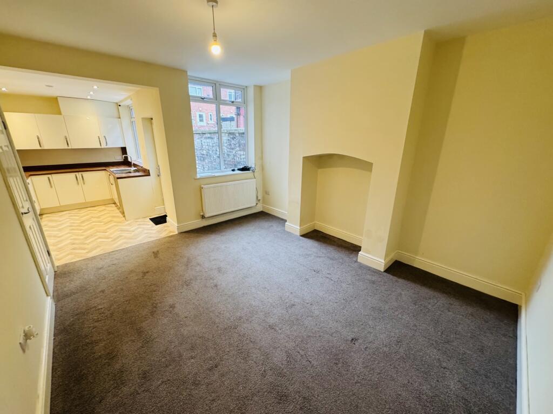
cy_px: 207
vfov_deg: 85.7
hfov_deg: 102.1
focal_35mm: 14
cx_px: 276
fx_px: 224
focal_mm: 2.22
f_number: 2.2
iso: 320
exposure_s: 1/100
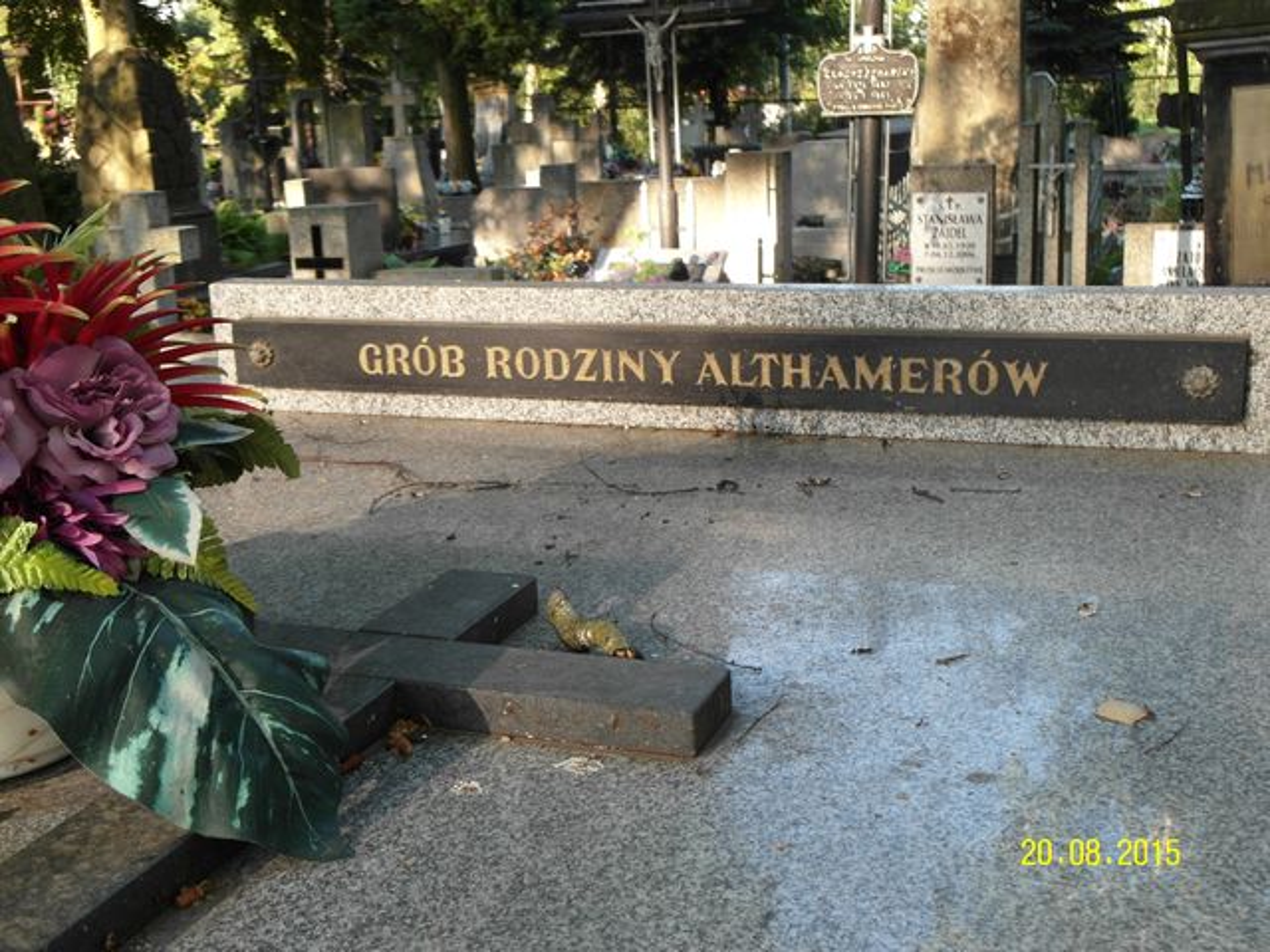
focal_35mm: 42
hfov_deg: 44.8
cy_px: 476
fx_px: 1541
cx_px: 635
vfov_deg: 34.3
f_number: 3.8
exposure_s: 1/90
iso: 100
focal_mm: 9.1
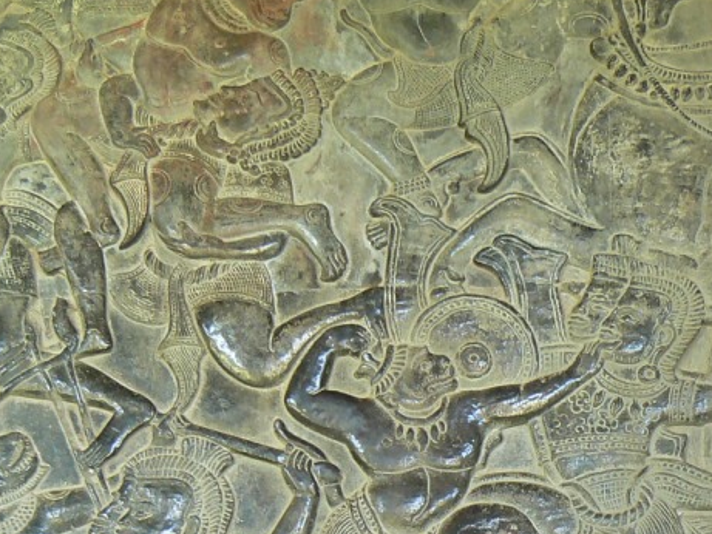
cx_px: 371
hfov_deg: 24.4
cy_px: 551
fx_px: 1646
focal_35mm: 80
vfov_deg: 17.9
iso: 125
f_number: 2.8
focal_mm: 6
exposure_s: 1/30
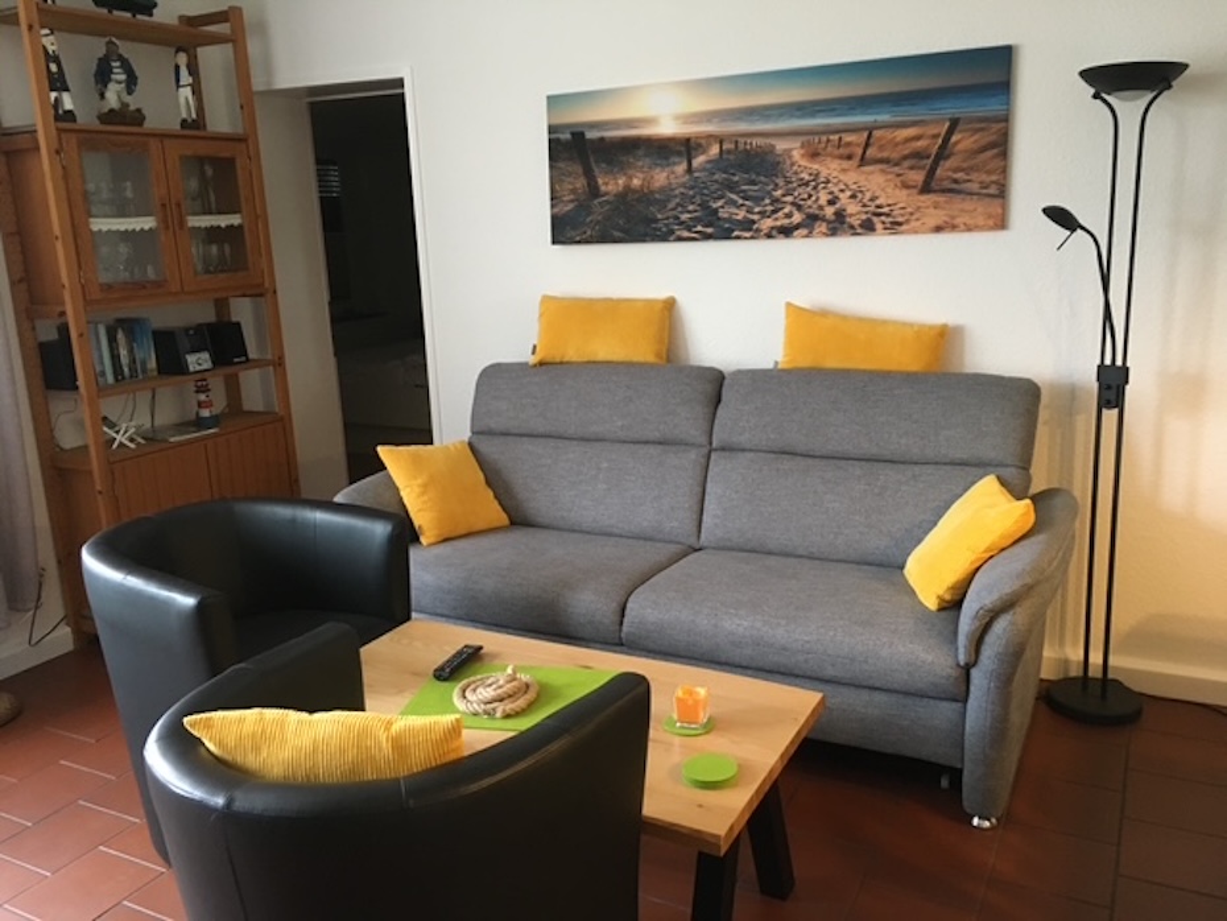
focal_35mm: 29
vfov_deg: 48.2
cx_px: 614
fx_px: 1028
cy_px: 460
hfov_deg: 61.6
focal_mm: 4.15
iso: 250
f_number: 2.2
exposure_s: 1/33
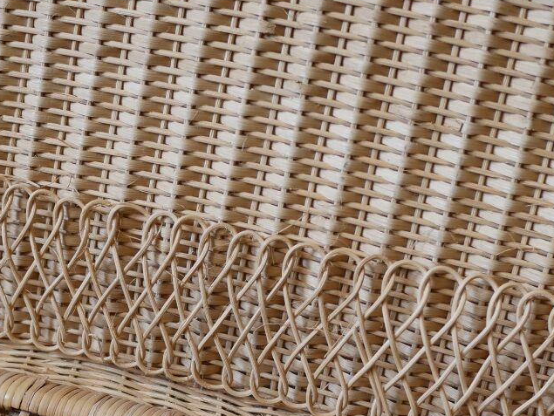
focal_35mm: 81
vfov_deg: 17.9
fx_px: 1297
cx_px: 202
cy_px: 373
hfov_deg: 24.0
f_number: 2
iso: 200
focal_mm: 20
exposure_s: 1/160
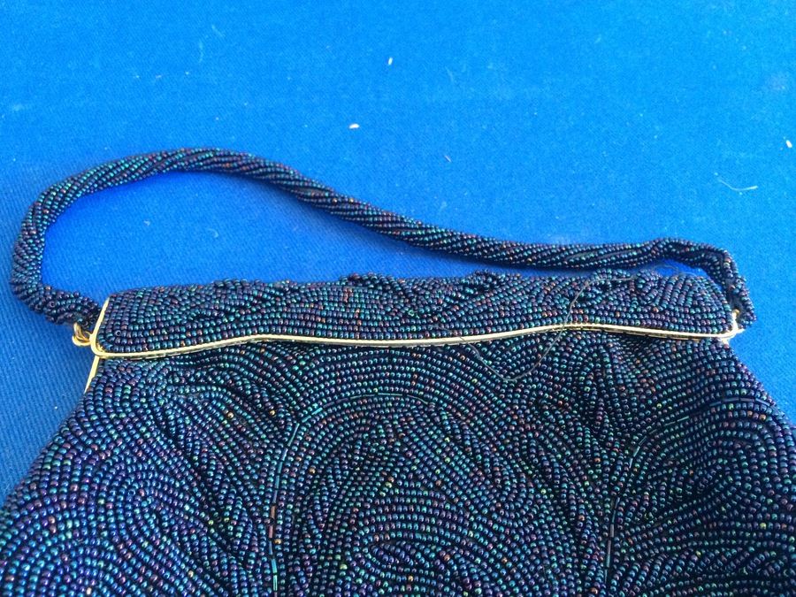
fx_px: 667
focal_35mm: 29
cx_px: 398
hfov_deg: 61.7
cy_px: 298
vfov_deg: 48.2
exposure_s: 1/15
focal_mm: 4.15
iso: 250
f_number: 2.2
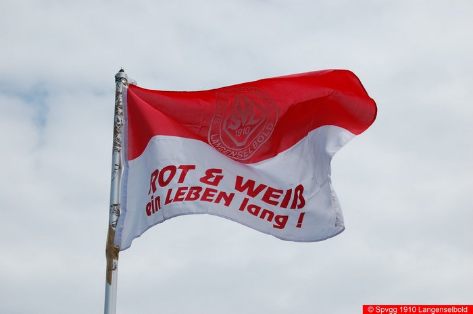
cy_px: 157
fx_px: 1083
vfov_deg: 16.5
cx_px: 236
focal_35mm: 82
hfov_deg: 24.6
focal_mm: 55
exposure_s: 1/400
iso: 200
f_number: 10
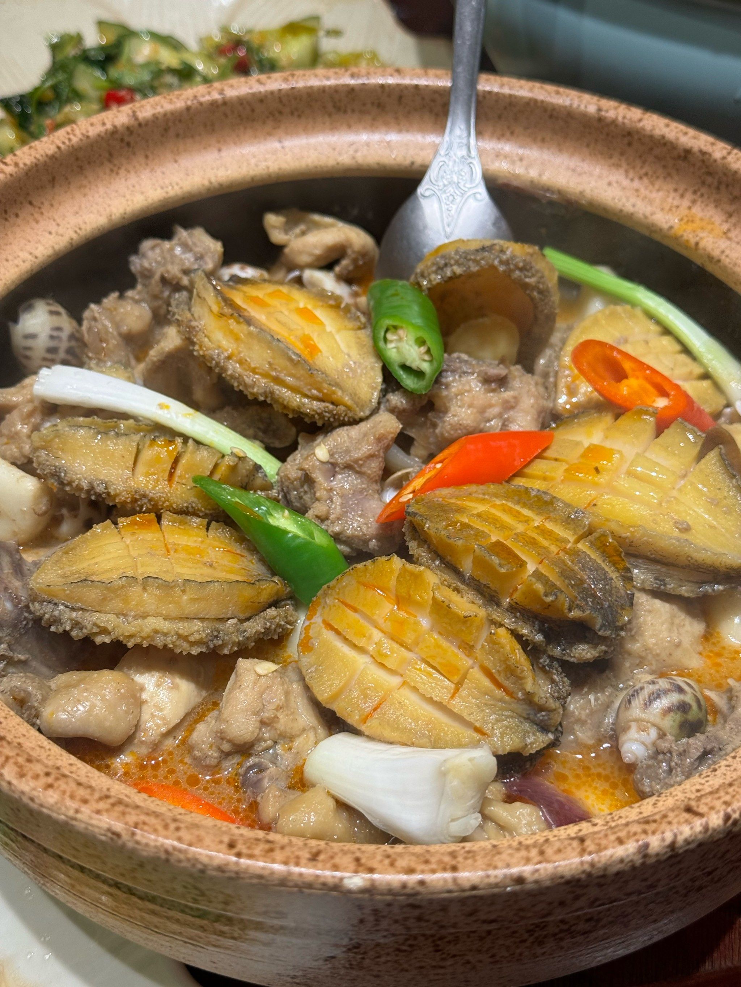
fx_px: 1370
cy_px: 494
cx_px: 370
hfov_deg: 30.3
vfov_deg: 39.7
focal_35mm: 48
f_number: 1.78
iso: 64
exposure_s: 1/50
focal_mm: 6.86
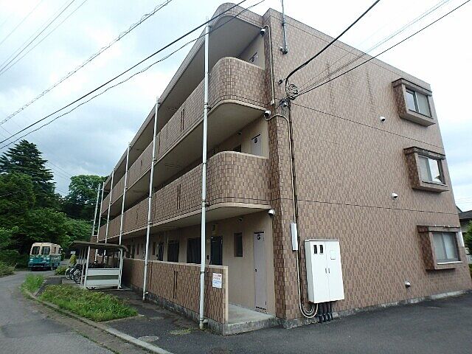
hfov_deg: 79.0
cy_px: 177
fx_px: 286
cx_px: 236
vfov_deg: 63.4
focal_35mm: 21
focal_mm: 3.7
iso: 125
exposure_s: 1/320
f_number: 3.5
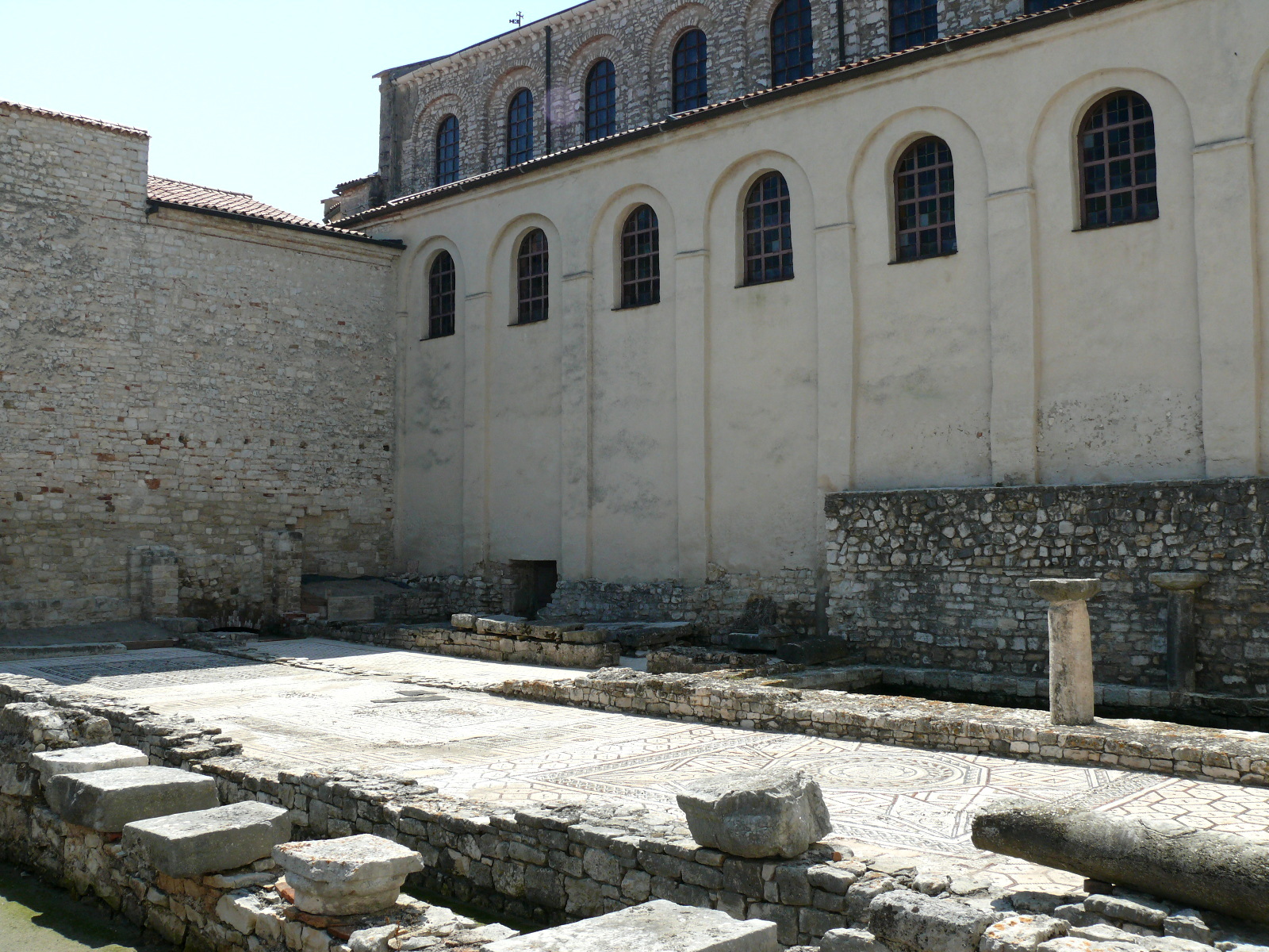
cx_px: 634
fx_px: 1283
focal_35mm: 35
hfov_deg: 52.6
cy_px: 476
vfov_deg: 40.7
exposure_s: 1/200
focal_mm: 7.4
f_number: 5
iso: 100
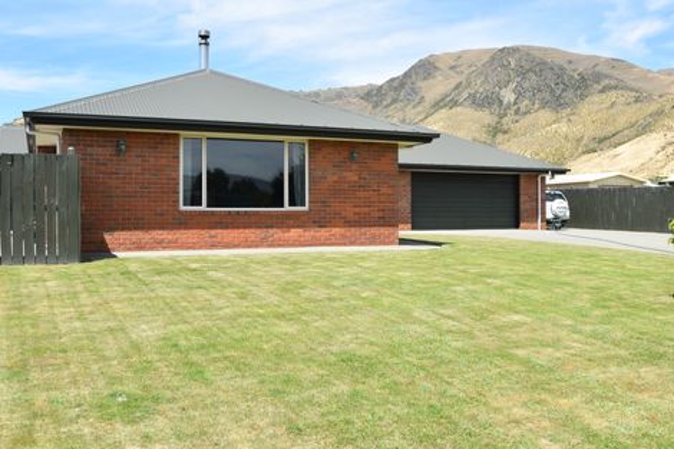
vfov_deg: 36.8
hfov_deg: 53.1
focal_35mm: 36
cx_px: 337
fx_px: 674
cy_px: 224
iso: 200
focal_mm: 24
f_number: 9
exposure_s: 1/320
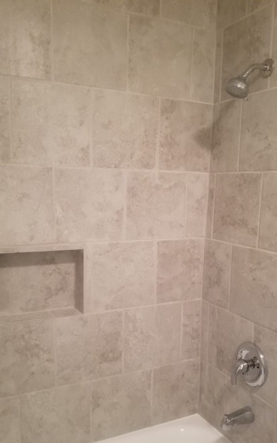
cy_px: 255
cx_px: 140
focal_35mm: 32
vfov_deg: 59.4
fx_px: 387
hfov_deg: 39.4
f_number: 1.7
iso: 250
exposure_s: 1/11
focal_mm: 4.25
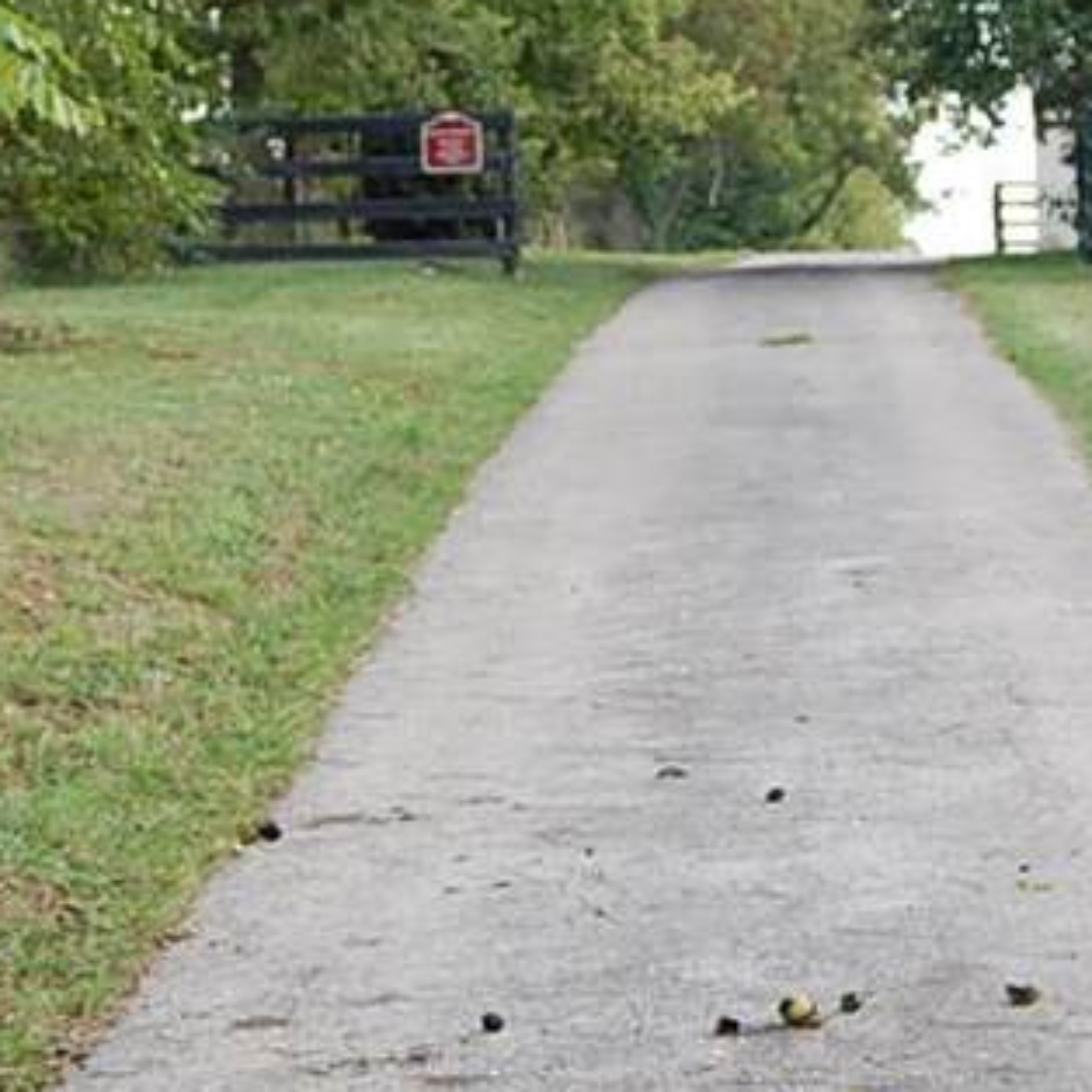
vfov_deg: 11.2
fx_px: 5568
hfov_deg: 11.2
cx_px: 793
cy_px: 436
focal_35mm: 156
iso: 200
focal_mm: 30
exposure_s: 1/125
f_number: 5.6
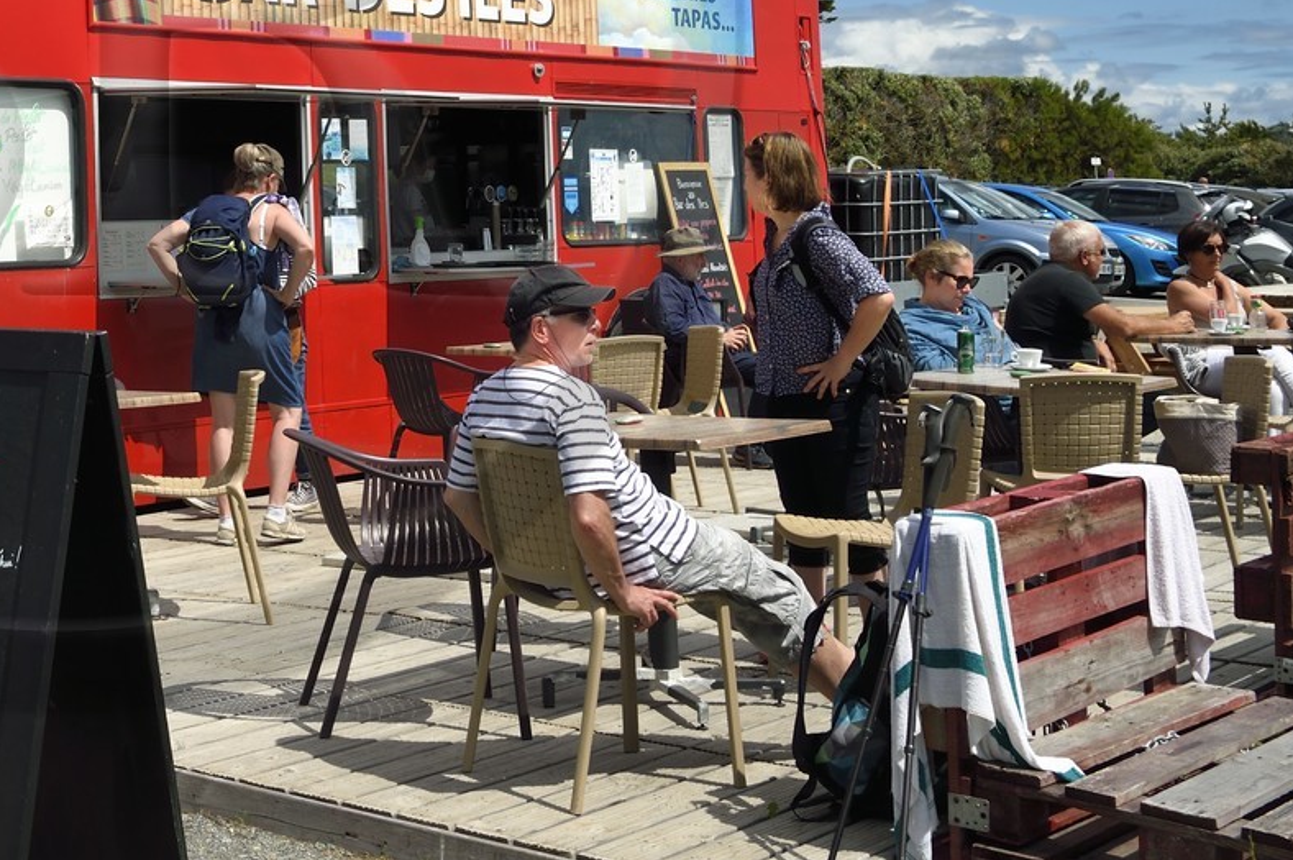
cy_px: 29
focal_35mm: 65
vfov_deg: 20.3
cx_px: 59
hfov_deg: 29.3
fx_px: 2333
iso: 200
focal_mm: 32
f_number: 13
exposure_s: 1/320
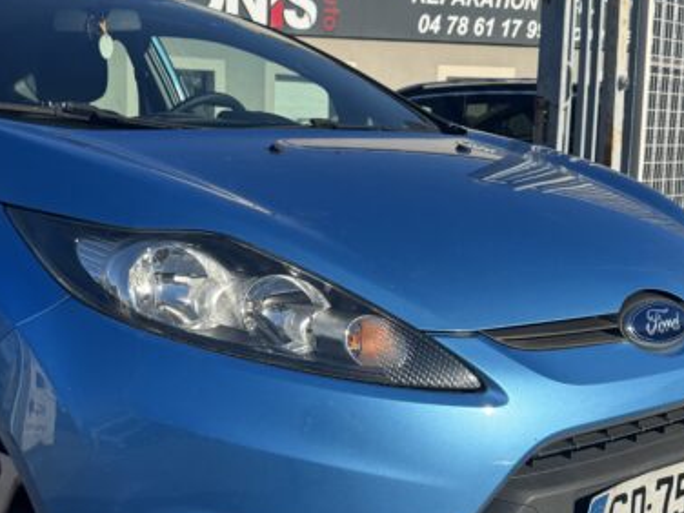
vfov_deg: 28.5
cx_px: 246
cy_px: 293
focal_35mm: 51
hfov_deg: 37.2
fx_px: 1008
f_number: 1.78
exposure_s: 1/4310
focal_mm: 6.76
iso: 80
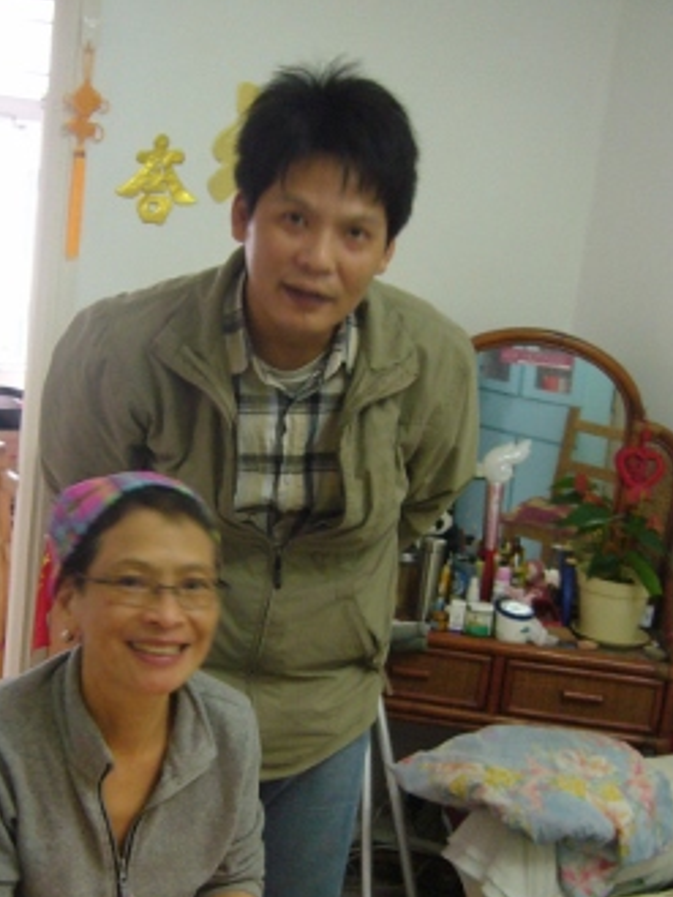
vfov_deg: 37.3
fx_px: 1321
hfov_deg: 28.4
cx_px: 226
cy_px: 540
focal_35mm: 51
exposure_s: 1/8
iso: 200
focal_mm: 5.8
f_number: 2.8
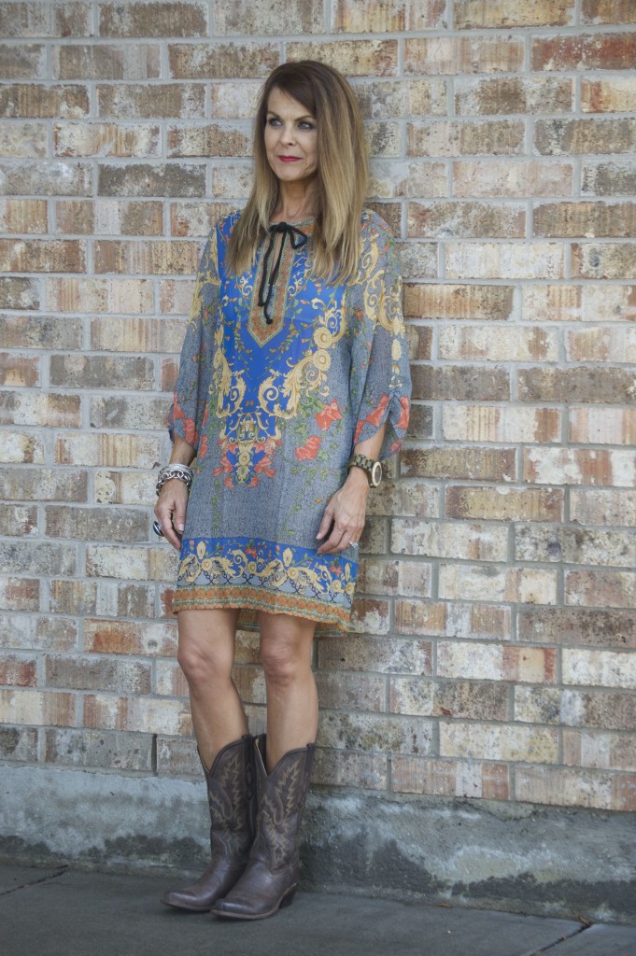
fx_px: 3185
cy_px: 478
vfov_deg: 17.1
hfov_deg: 11.4
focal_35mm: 120
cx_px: 318
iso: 1000
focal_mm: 80
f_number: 4.5
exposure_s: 1/125
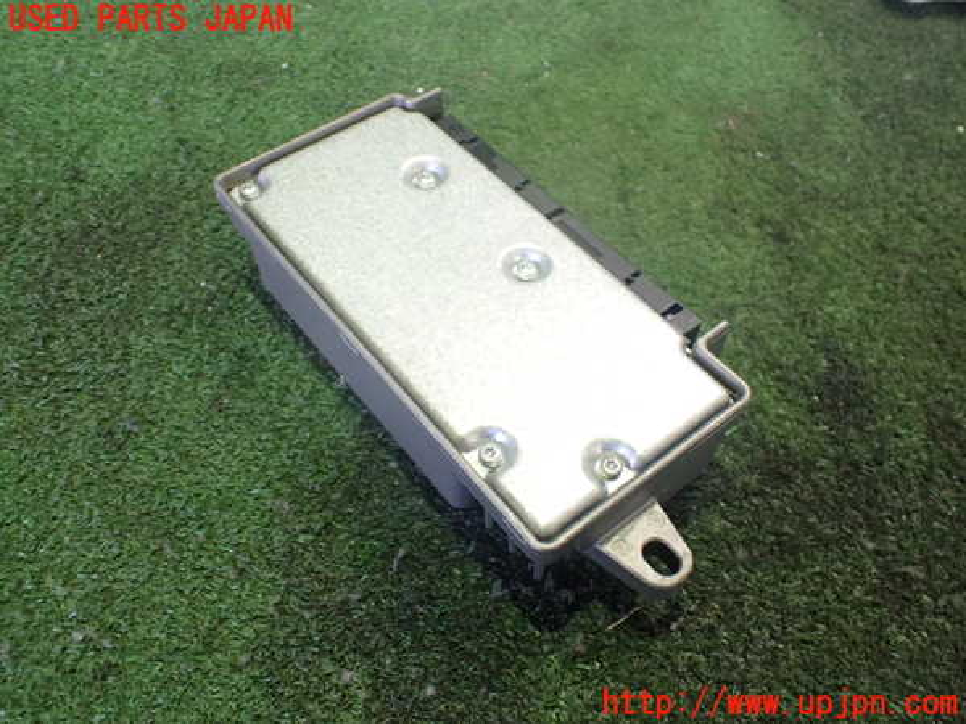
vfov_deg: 46.8
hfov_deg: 60.0
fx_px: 837
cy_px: 362
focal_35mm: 30
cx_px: 483
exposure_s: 1/50
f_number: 2.3
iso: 800
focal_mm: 5.4
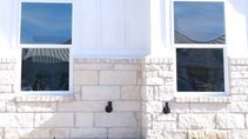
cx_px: 105
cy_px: -38
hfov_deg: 24.5
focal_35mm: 87
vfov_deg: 13.4
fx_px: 571
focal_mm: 23
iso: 80
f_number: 5
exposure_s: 1/170
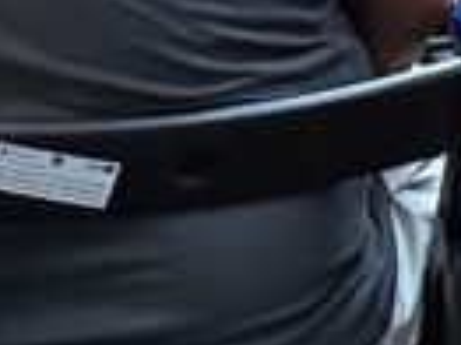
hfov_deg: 10.4
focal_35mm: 188
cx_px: 552
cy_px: -824
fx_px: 2501
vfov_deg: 6.8
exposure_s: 1/56
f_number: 1.78
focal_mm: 6.86
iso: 1000
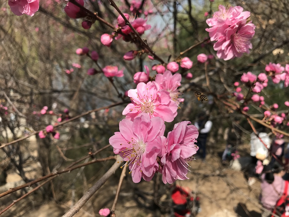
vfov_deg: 49.7
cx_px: 144
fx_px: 234
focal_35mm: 28
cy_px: 108
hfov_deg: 63.4
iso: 20
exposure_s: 1/1350
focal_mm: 3.99
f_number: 1.8
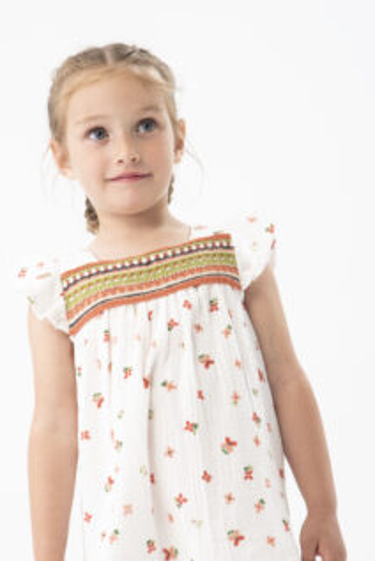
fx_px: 1543
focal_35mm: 99
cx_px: 165
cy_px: 380
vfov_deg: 20.5
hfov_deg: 13.9
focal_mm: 70
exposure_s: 1/200
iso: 200
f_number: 7.1
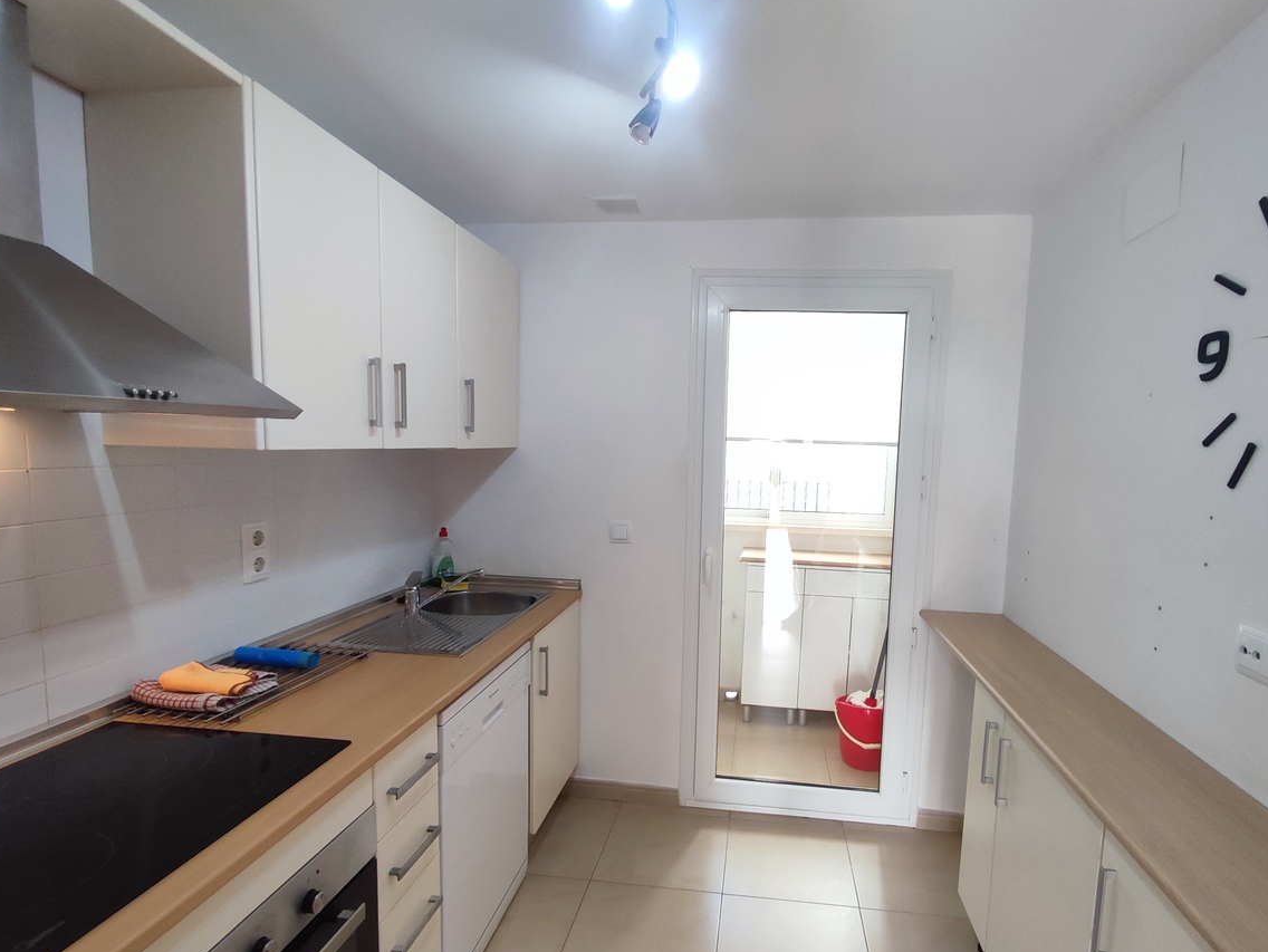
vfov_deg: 71.5
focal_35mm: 18
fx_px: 660
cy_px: 520
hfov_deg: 87.6
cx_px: 680
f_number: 2.2
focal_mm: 1.65
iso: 221
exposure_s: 1/100
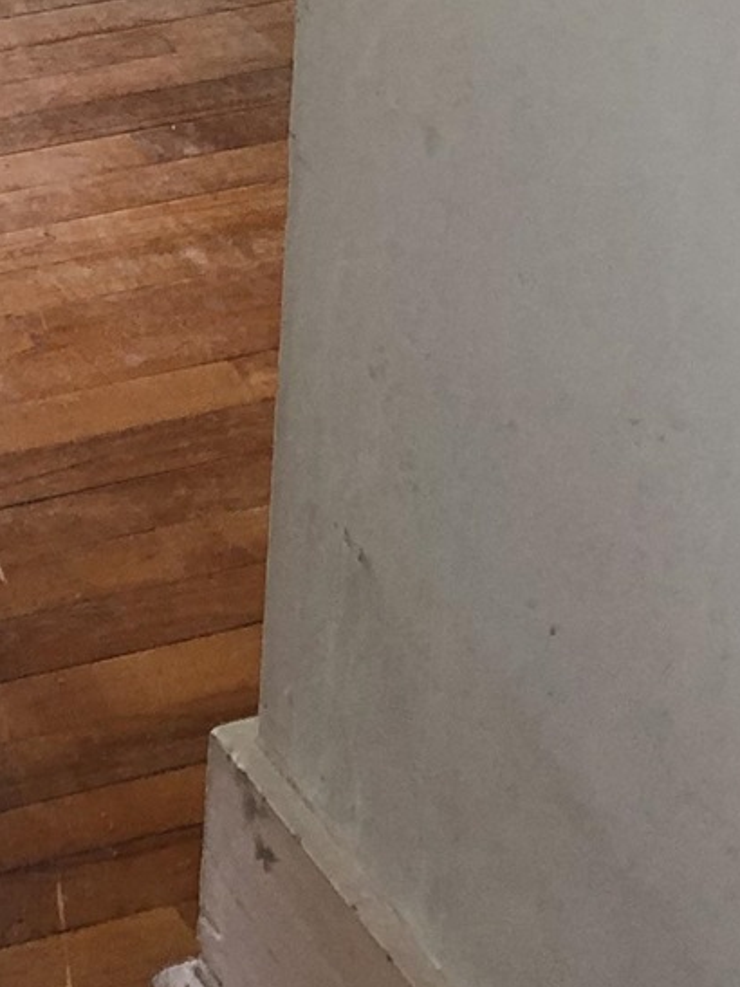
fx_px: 3365
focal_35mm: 118
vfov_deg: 15.6
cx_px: -393
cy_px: -419
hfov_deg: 11.9
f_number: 1.8
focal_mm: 4
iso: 32
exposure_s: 1/20
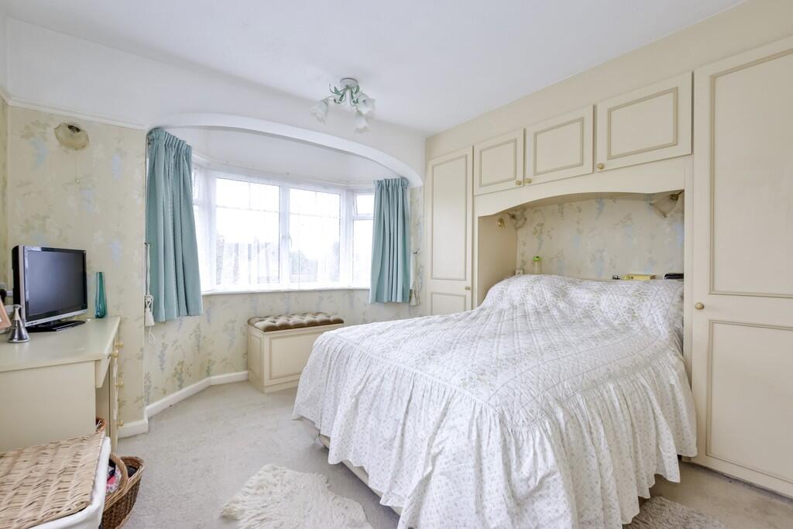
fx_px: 330
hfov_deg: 100.4
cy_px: 264
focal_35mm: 15
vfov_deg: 77.3
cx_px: 396
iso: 640
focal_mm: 10
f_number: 8
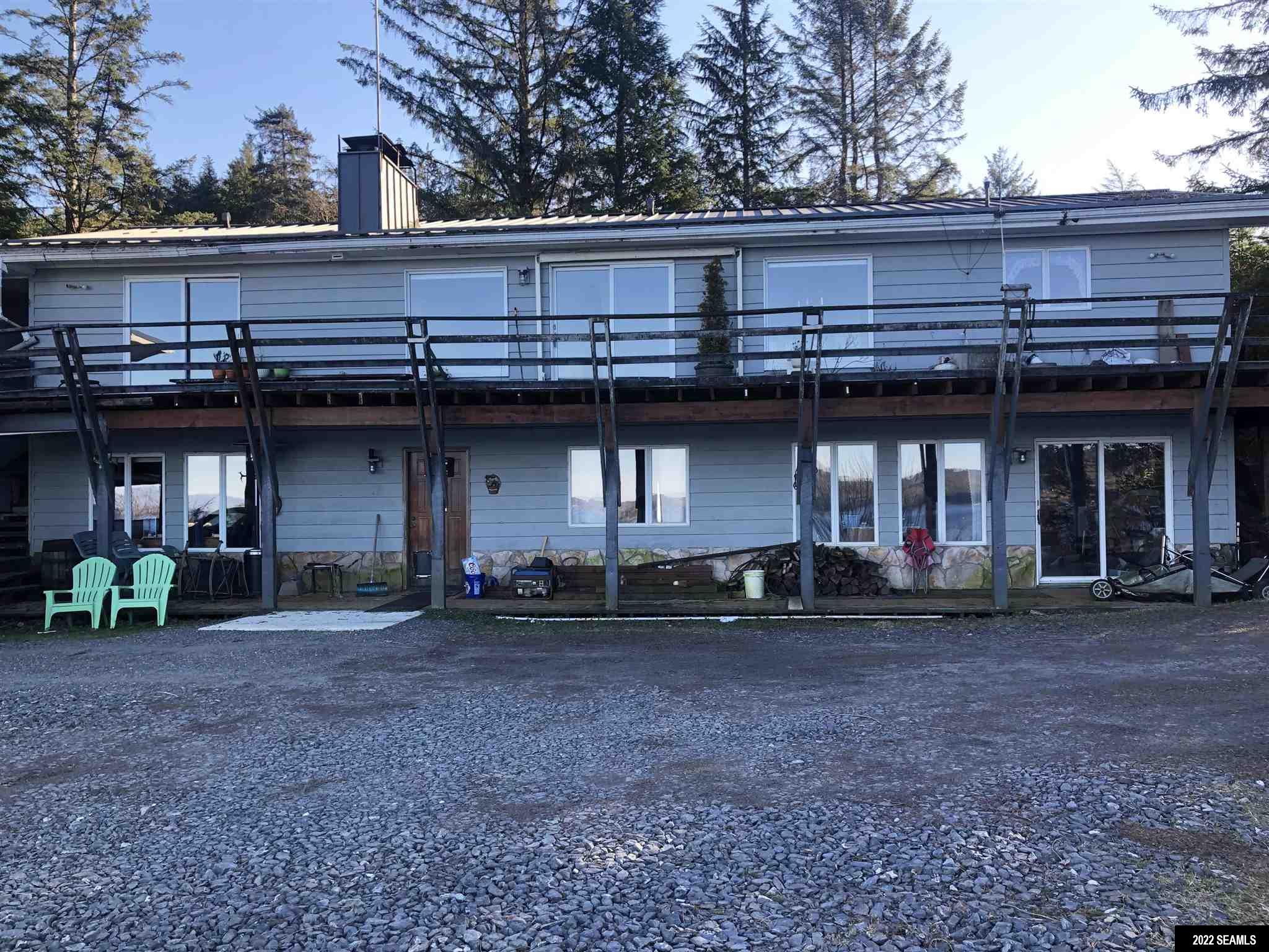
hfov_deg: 63.4
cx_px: 634
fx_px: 1026
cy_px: 476
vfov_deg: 49.7
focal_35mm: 28
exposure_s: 1/174
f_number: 1.8
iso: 20
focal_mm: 3.99
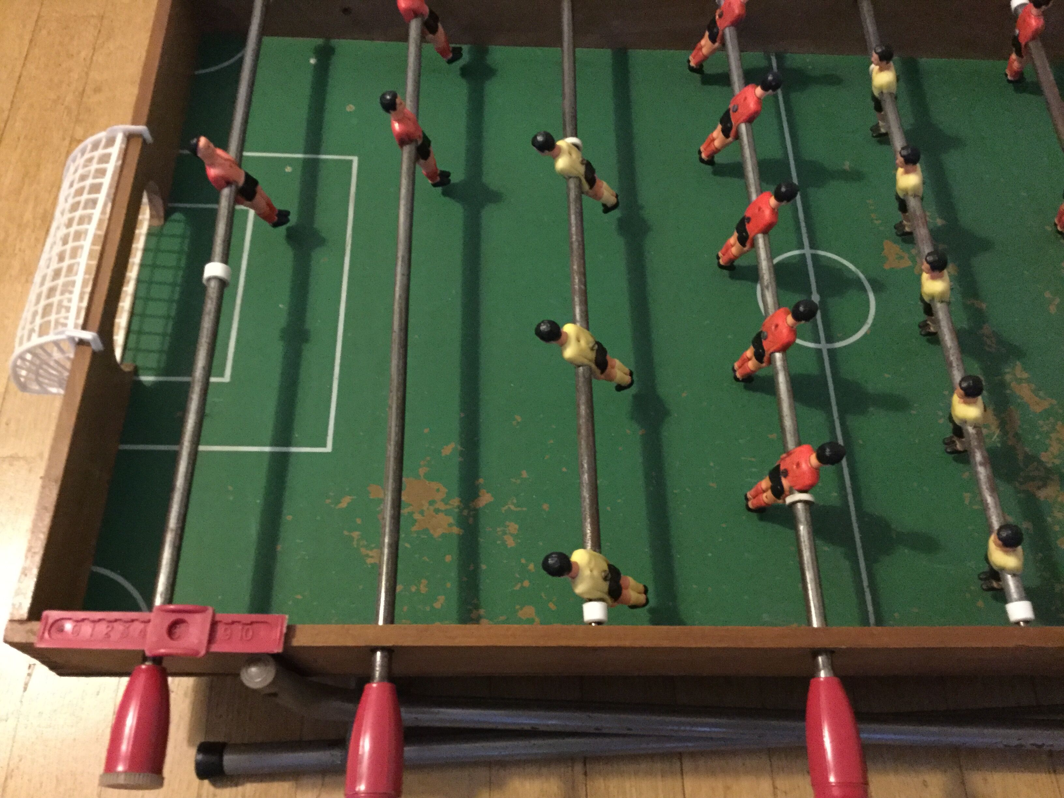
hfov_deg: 58.4
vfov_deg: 45.4
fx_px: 953
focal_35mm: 31
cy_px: 399
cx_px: 532
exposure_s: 1/17
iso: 500
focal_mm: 3.3
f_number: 2.4
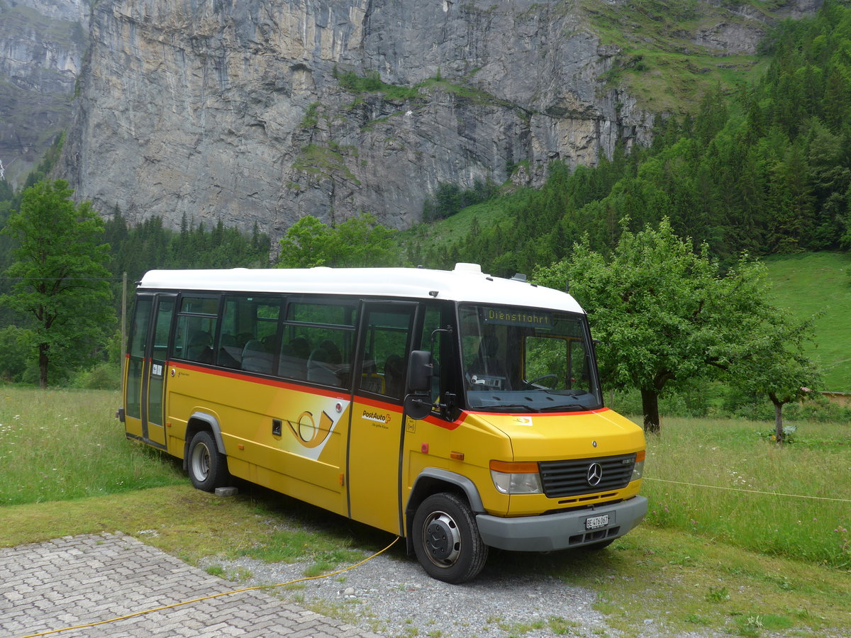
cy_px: 319
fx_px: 836
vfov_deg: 41.8
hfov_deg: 54.0
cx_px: 426
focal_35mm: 34
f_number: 2.8
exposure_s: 1/400
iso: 80
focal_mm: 7
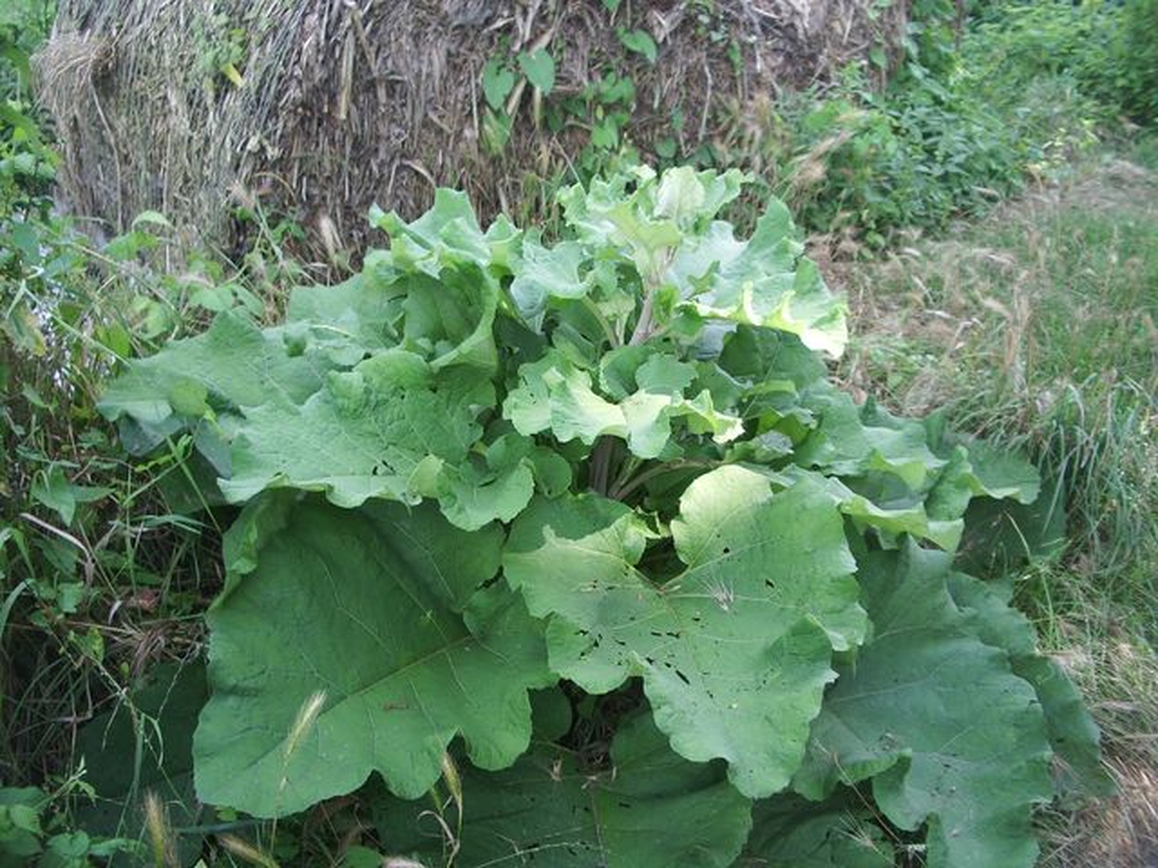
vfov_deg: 40.7
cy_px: 434
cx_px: 579
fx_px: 1171
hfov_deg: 52.6
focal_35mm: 35
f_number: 2.6
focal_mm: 5.8
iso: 50
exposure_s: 1/100
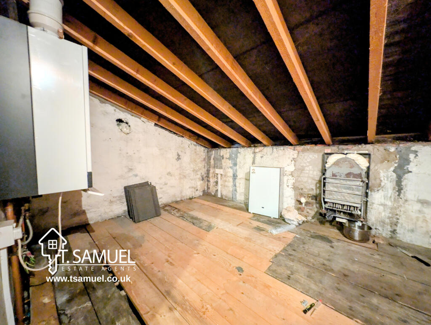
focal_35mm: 12
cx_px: 216
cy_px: 162
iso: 1837
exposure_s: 1/20
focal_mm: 2.23
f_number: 1.95
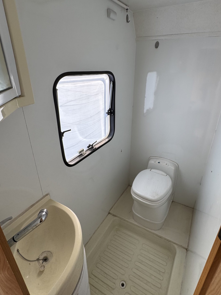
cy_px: 140
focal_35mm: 19
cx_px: 119
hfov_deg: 68.6
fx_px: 162
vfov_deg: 84.6
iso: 40
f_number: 2.2
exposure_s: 1/201
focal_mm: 2.22
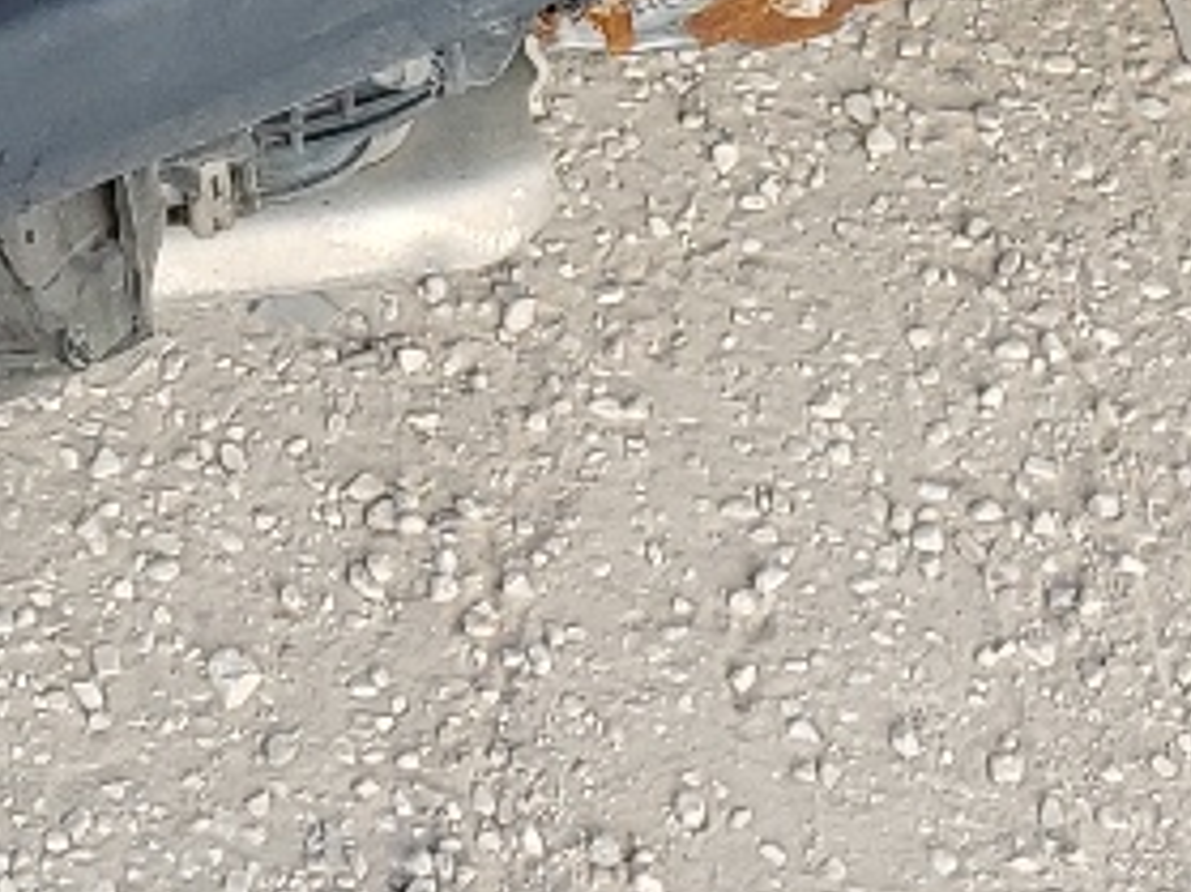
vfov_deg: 8.7
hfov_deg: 12.7
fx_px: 5124
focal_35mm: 149
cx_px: -444
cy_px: -1477
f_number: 1.5
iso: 50
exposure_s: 1/278
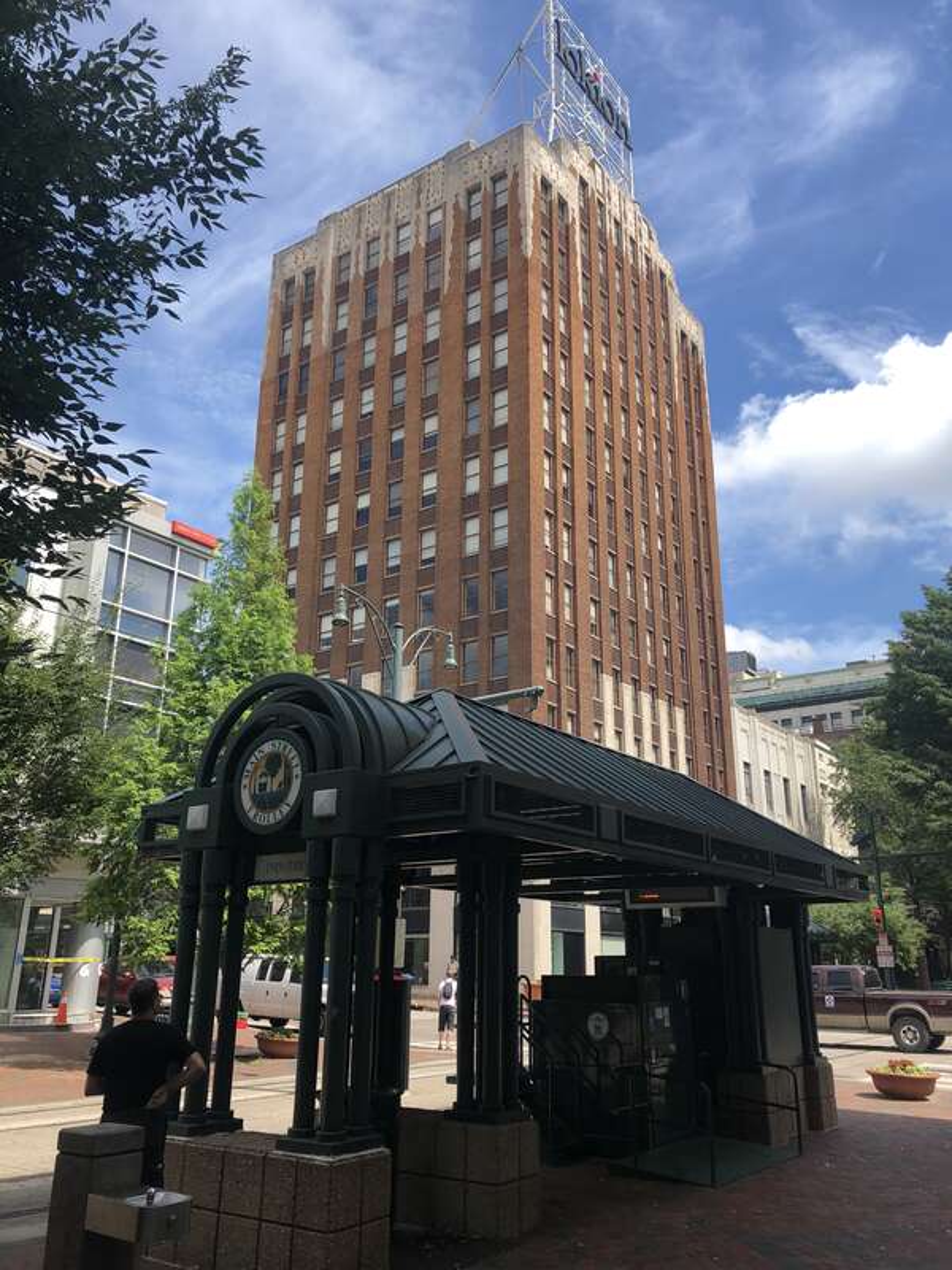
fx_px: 1027
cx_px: 476
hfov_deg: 49.7
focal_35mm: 28
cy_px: 635
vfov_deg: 63.4
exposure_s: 1/979
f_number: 1.8
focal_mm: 3.99
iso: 20
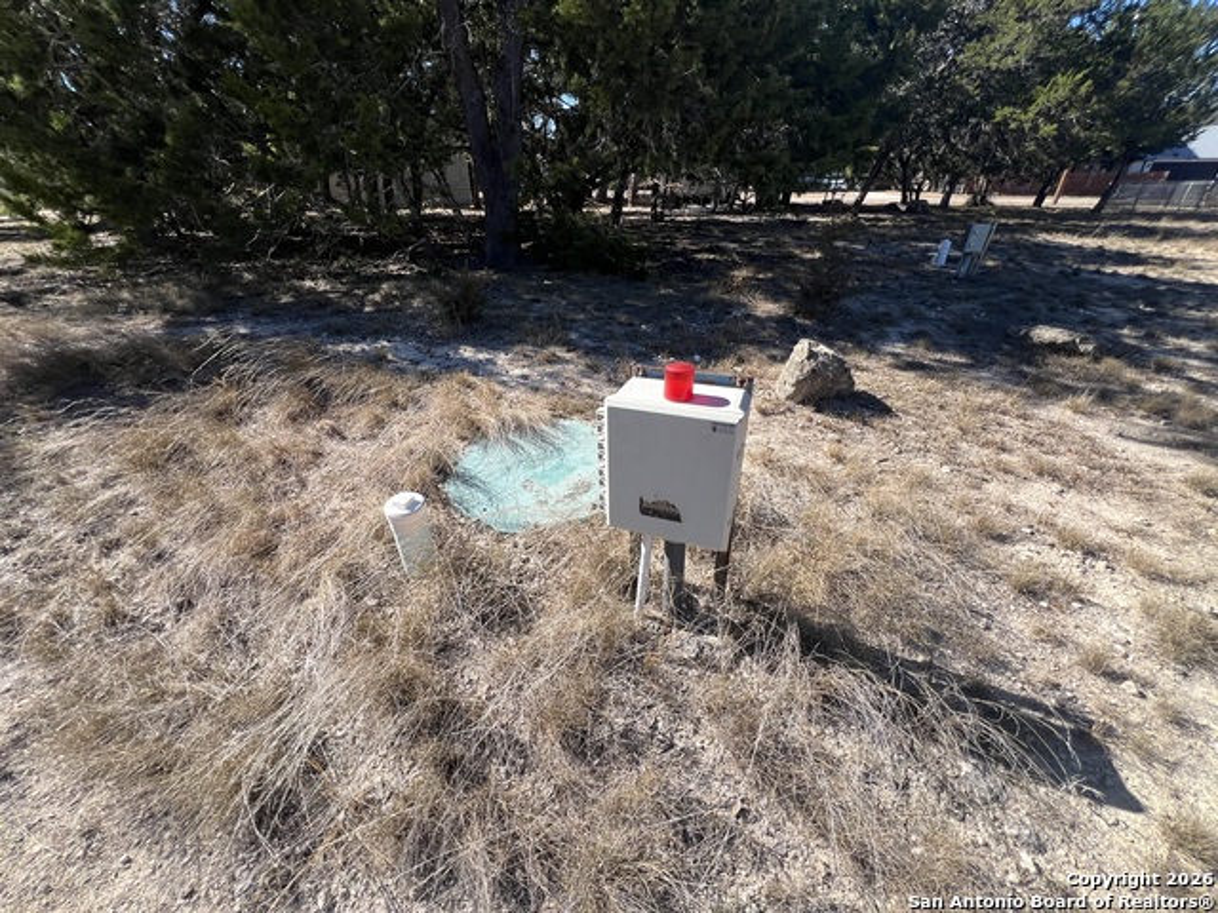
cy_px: 456
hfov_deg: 106.2
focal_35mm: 13
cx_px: 609
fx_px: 457
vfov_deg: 89.9
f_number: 1.8
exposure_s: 1/927
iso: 32
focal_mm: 1.57
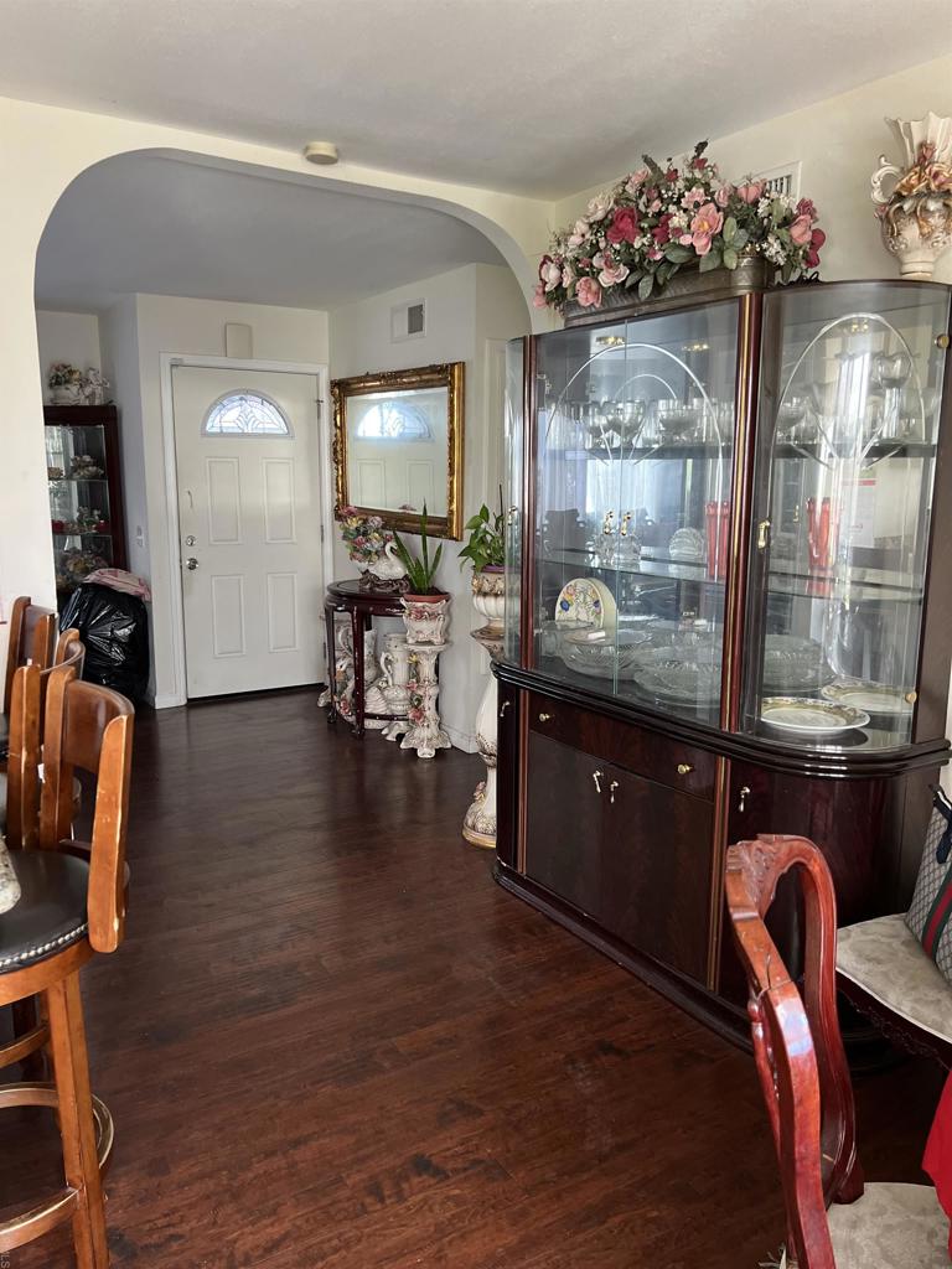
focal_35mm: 26
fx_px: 953
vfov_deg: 67.3
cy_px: 634
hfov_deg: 53.1
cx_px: 476
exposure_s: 1/60
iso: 320
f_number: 1.5
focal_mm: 5.7
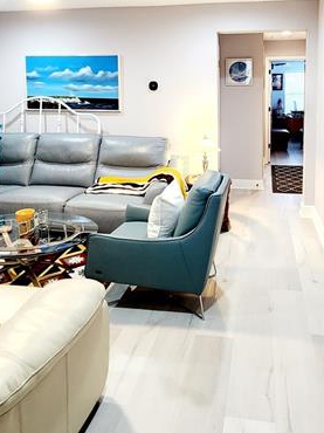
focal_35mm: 27
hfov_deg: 50.8
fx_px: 337
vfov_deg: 63.1
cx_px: 202
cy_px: 132
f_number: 2.2
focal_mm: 2.2
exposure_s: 1/60
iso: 400
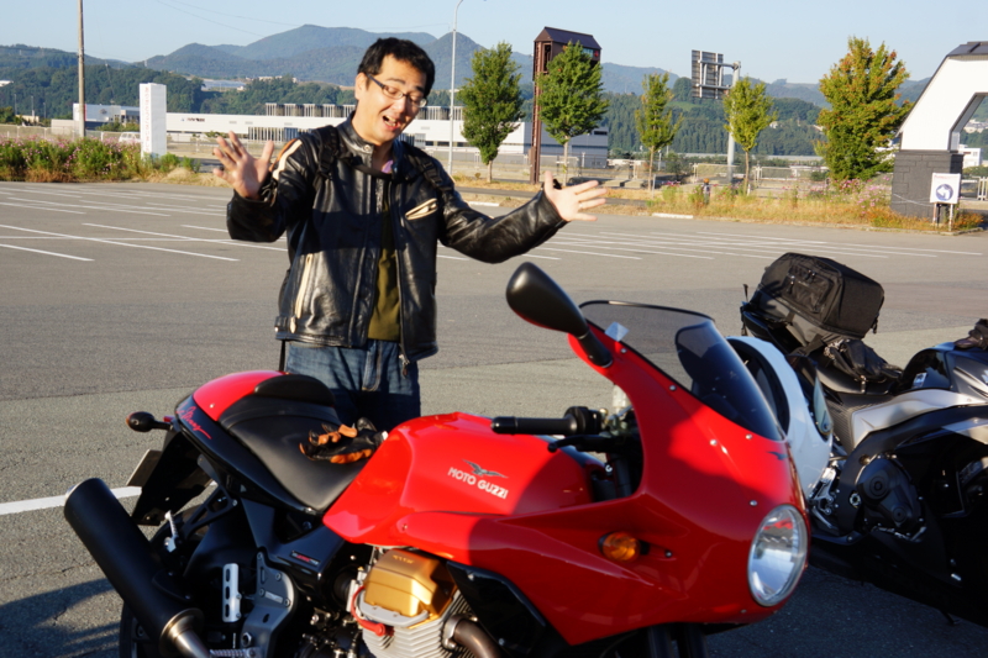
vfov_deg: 28.1
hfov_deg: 41.1
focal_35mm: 48
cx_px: 494
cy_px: 329
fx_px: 1317
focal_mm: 32
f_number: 8
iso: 100
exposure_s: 1/200
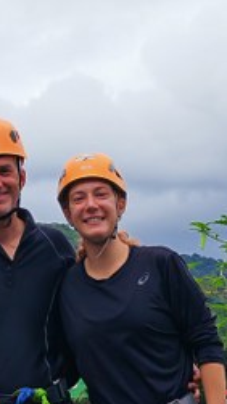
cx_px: 69
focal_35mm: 100
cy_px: 204
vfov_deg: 21.4
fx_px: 1071
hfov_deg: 12.1
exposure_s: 1/2100
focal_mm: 6.12
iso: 100
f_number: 1.9
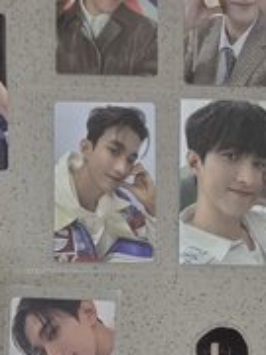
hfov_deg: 20.2
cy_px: 395
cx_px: -53
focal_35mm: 68
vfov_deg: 26.2
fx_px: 697
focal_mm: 6.3
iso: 320
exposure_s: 1/120
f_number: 1.7
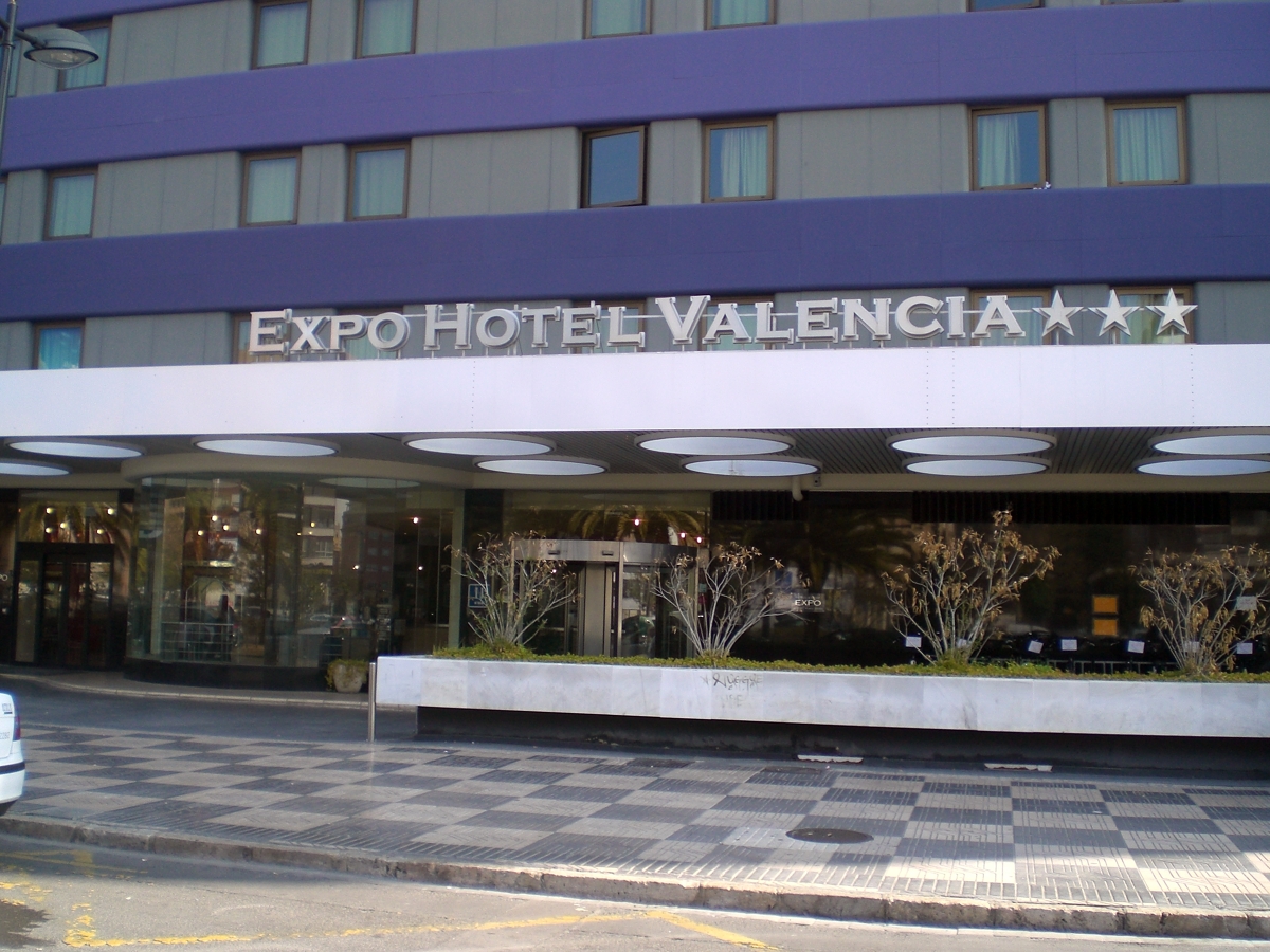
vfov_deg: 37.7
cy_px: 476
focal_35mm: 38
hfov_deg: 49.0
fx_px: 1394
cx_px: 635
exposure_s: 1/250
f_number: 3.1
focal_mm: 6.3
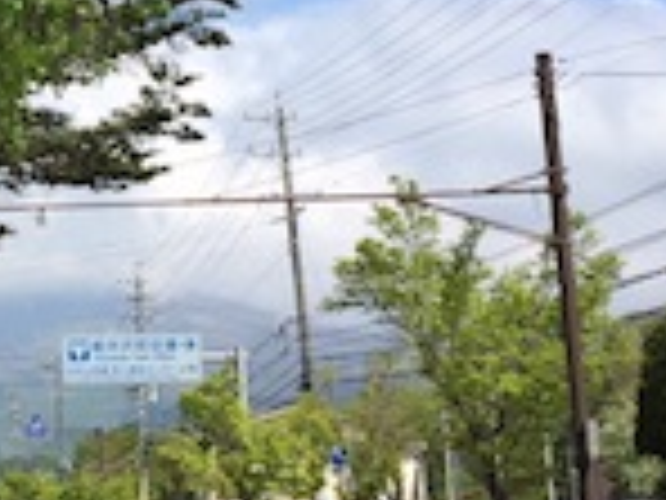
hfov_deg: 18.9
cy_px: 119
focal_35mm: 100
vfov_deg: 14.7
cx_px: -68
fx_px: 1924
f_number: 2.2
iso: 32
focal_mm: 4.15
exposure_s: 1/1883
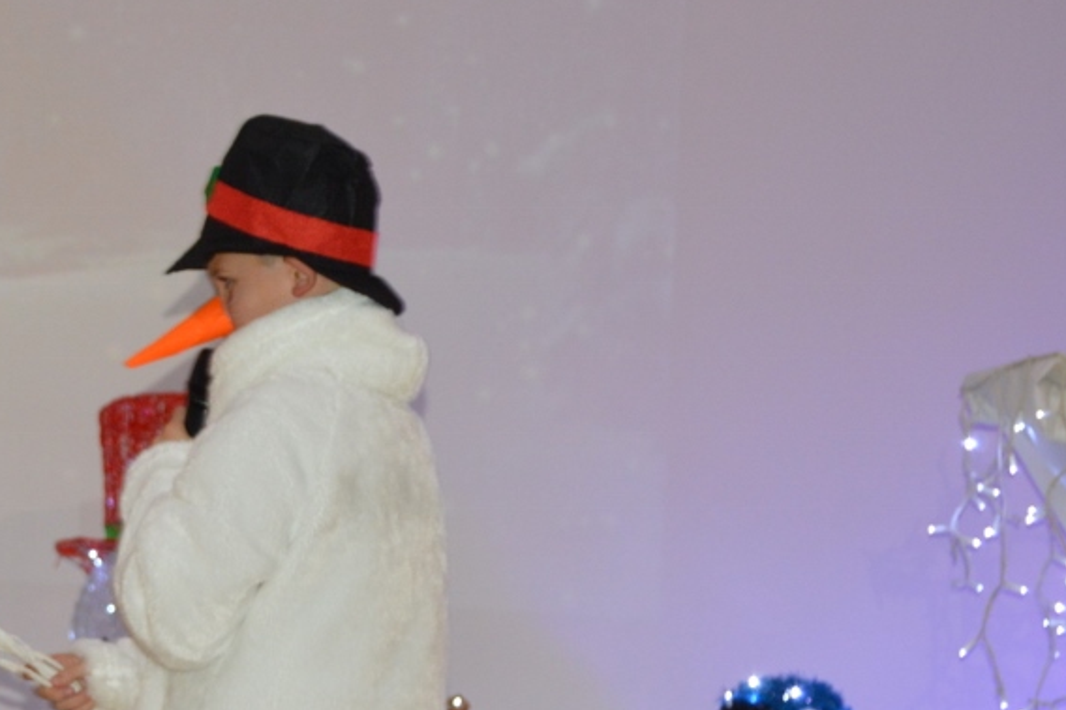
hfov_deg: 14.2
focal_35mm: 142
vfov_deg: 9.6
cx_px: -51
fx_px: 4202
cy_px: 653
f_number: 5
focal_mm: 42
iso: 900
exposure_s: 1/60
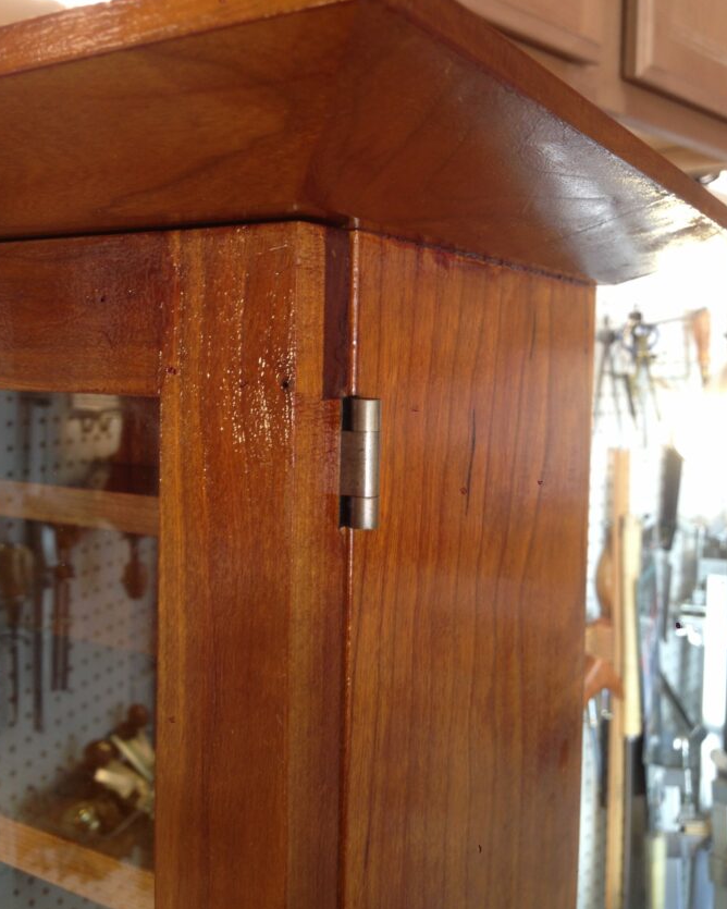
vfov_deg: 50.2
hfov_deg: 41.1
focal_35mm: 36
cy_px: 412
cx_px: 352
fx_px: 968
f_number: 2.4
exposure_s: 1/20
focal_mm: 4.12
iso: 50
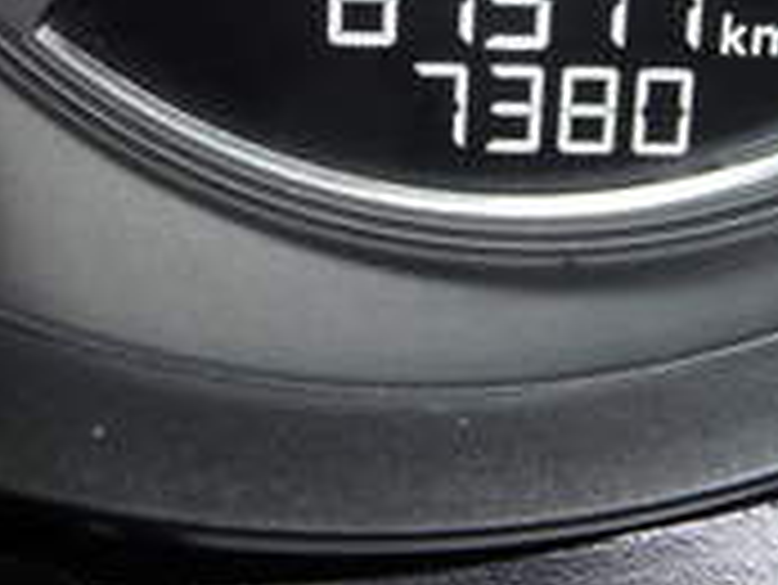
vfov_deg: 21.6
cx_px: 279
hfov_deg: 28.4
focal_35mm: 68
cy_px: 263
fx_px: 1529
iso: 100
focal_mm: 4.7
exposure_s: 1/30
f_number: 3.3
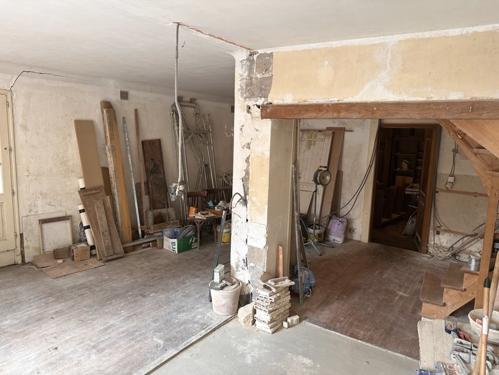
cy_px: 188
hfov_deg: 71.6
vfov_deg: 56.8
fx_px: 346
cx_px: 250
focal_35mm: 24
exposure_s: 1/122
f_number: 1.78
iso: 100
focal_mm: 6.86
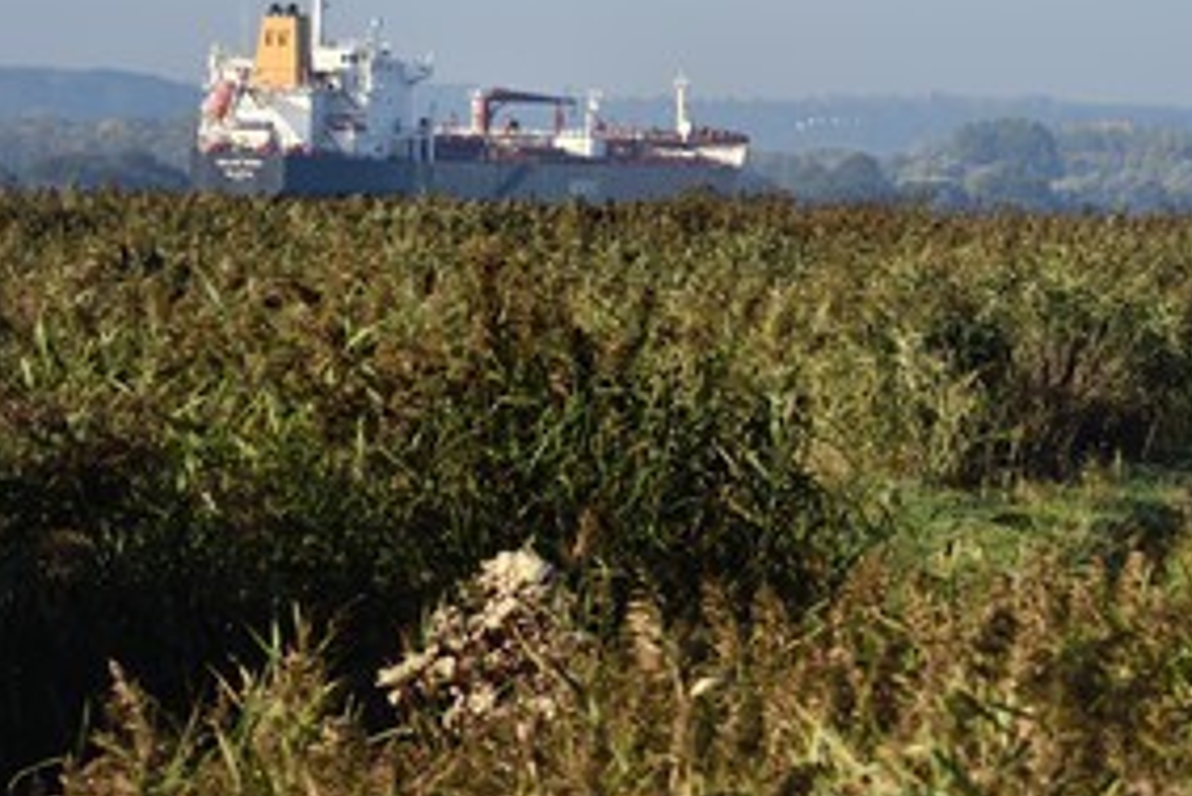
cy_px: 337
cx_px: 872
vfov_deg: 4.6
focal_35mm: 297
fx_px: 9839
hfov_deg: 6.9
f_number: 14
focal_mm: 200
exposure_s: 1/125
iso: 200
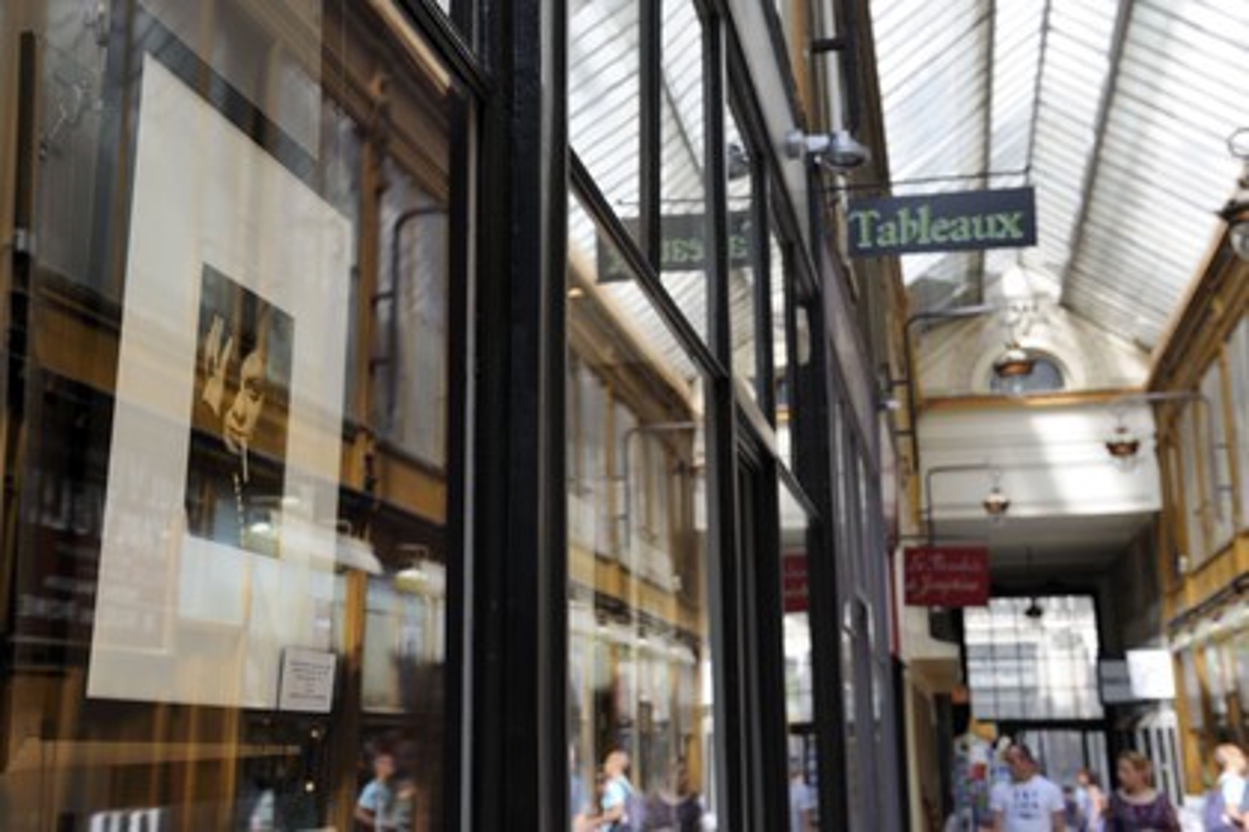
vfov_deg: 33.4
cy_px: 416
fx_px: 1388
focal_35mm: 40
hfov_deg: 48.5
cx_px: 624
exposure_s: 1/100
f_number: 6.3
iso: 200
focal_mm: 40
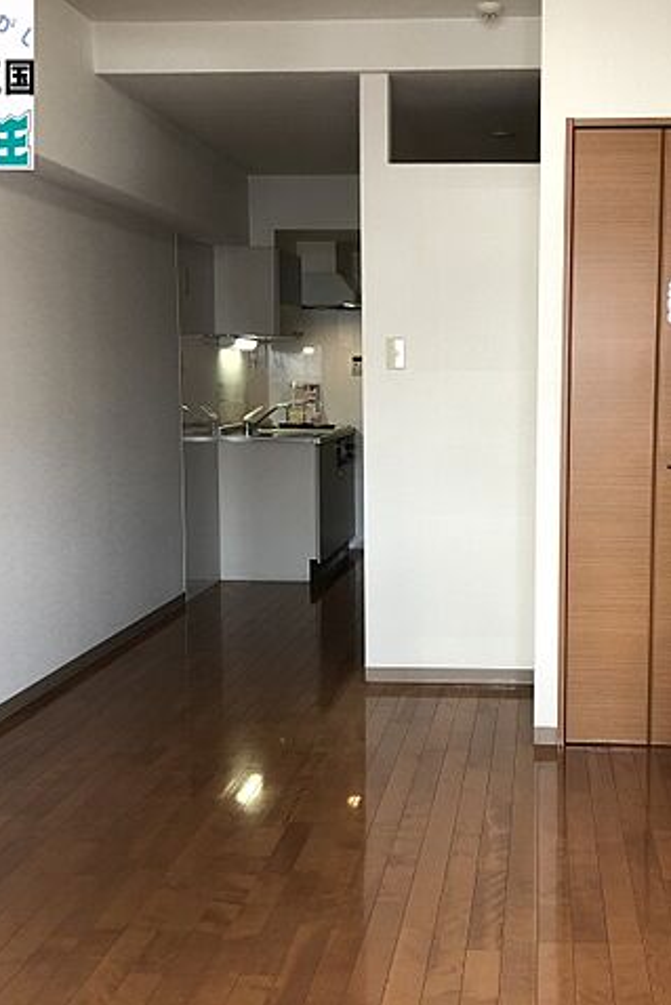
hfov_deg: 33.7
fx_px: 1090
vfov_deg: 49.5
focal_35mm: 39
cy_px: 502
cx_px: 482
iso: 40
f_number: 1.8
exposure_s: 1/30
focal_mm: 4
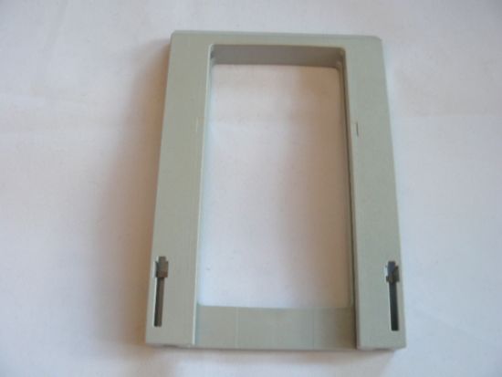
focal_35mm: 36
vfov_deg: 39.7
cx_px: 251
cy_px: 188
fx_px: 522
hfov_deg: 51.3
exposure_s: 1/40
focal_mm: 6
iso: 100
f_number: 2.8
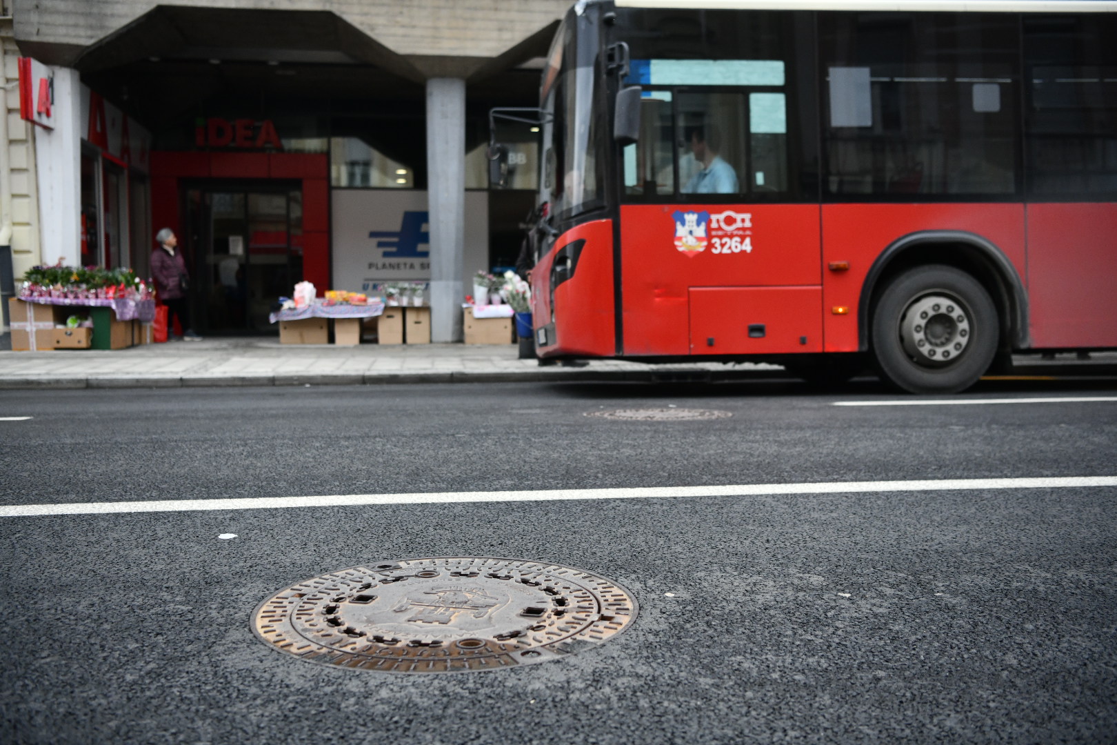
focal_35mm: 36
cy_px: 372
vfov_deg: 36.9
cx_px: 558
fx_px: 1117
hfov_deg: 53.1
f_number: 2.8
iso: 800
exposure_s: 1/6400
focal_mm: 36
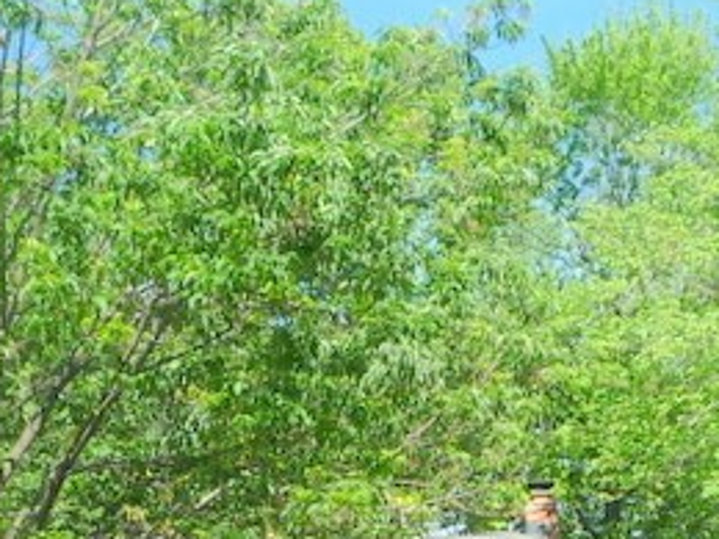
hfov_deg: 25.3
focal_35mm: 77
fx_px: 1599
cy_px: 793
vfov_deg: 17.4
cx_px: 365
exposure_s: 1/640
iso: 100
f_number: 3.2
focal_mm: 4.4
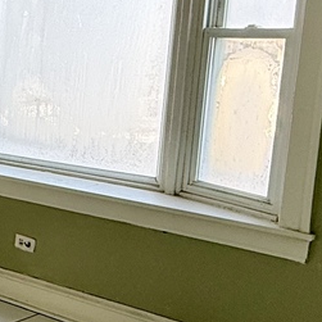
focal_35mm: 71
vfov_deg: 24.3
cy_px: 141
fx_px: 747
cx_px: -214
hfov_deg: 19.7
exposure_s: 1/99
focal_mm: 2.22
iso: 80
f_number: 2.2
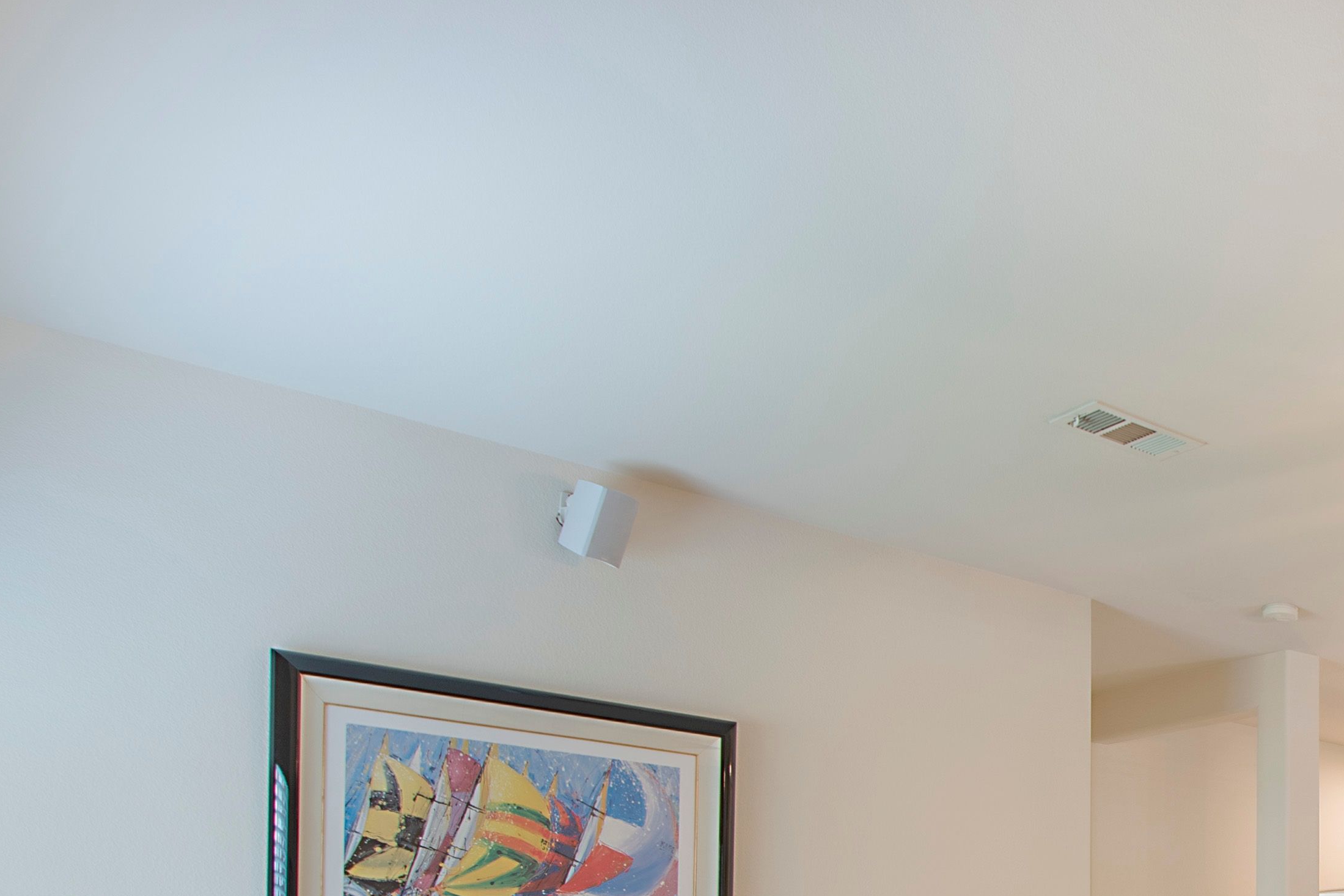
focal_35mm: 38
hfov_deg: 43.2
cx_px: 1357
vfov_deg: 30.6
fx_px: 1419
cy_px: 1031
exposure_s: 1/1.25
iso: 100
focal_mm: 10
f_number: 8
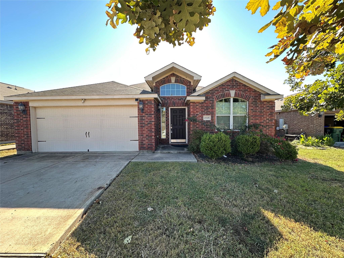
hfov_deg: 102.1
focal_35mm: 14
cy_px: 129
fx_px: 139
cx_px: 172
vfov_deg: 85.7
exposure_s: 1/139
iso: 40
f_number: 2.2
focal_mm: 2.22
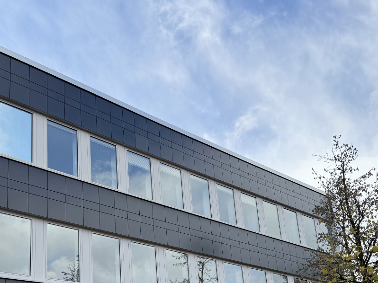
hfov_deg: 41.8
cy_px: 251
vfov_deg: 30.8
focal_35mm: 45
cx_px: 147
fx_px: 491
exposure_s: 1/3021
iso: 100
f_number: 1.8
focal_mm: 6.8
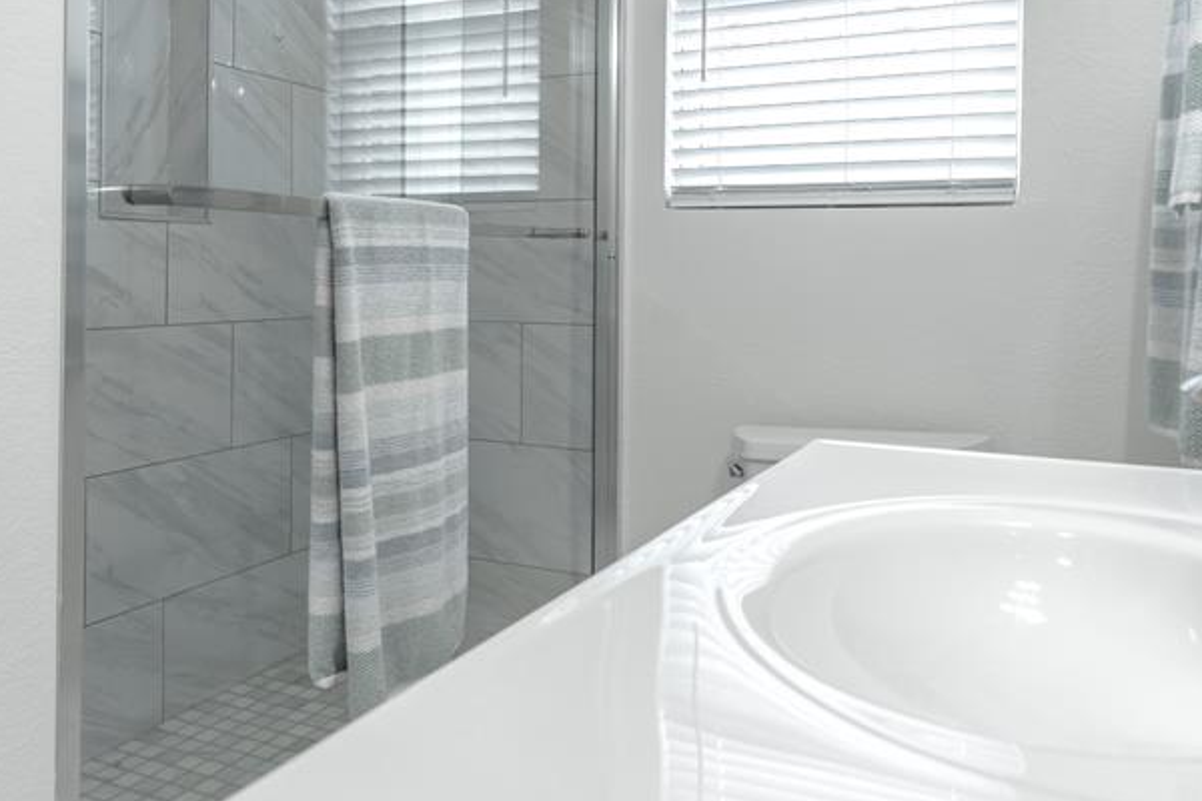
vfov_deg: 44.7
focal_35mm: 29
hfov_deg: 63.5
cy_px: 318
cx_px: 535
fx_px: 968
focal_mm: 17
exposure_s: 1/20
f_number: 5
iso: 160
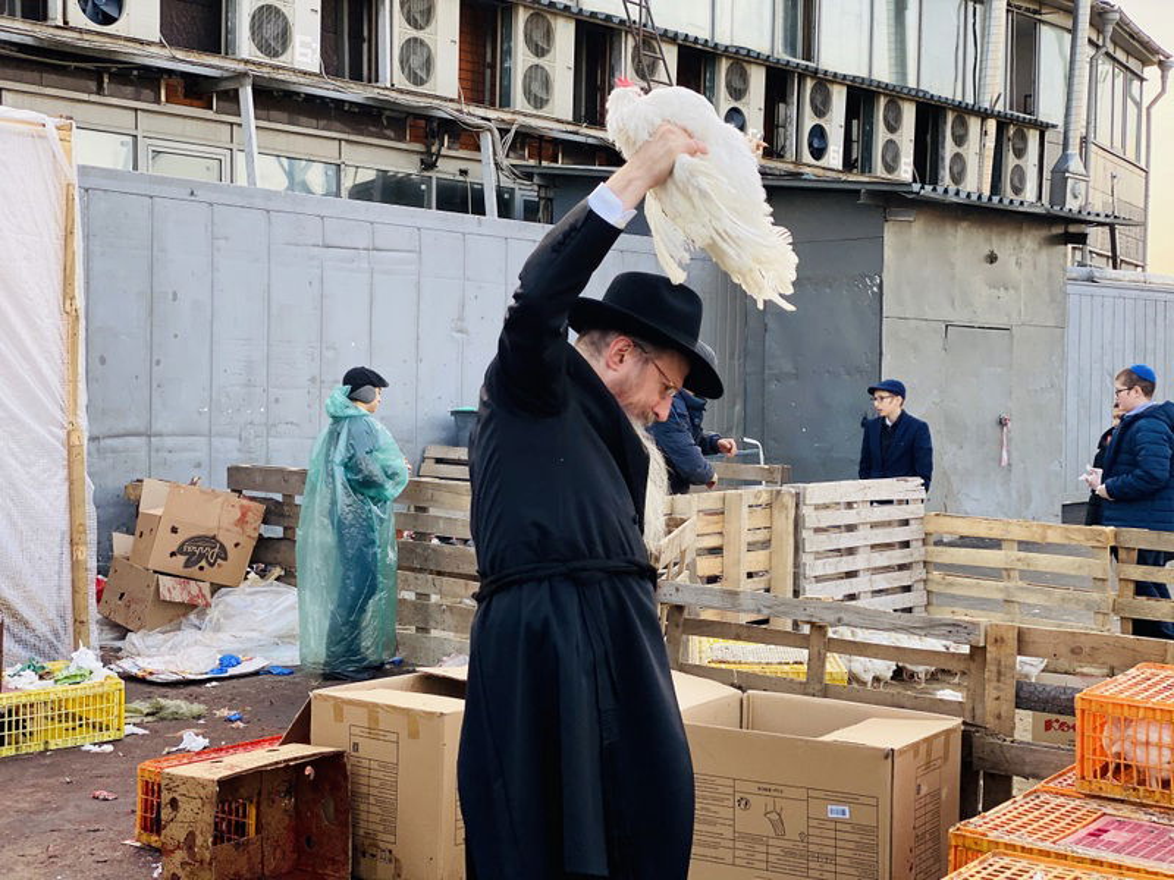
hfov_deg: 36.8
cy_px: 440
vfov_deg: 28.0
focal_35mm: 52
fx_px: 1764
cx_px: 587
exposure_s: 1/122
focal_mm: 6
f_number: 2
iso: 25
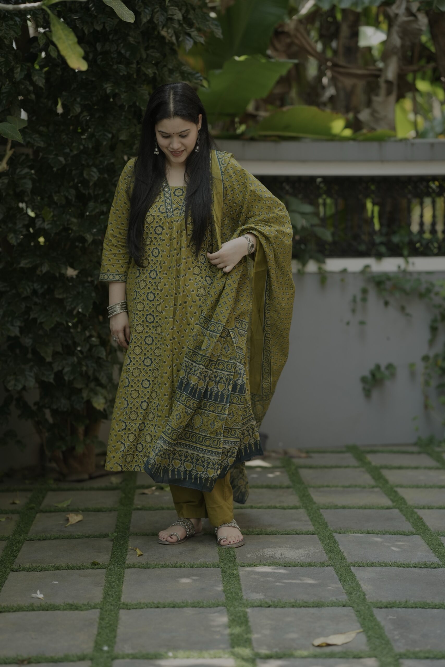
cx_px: 222
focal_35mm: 85
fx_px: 1576
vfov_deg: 23.9
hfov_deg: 16.1
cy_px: 334
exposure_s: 1/1250
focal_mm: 85
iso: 500
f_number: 2.2
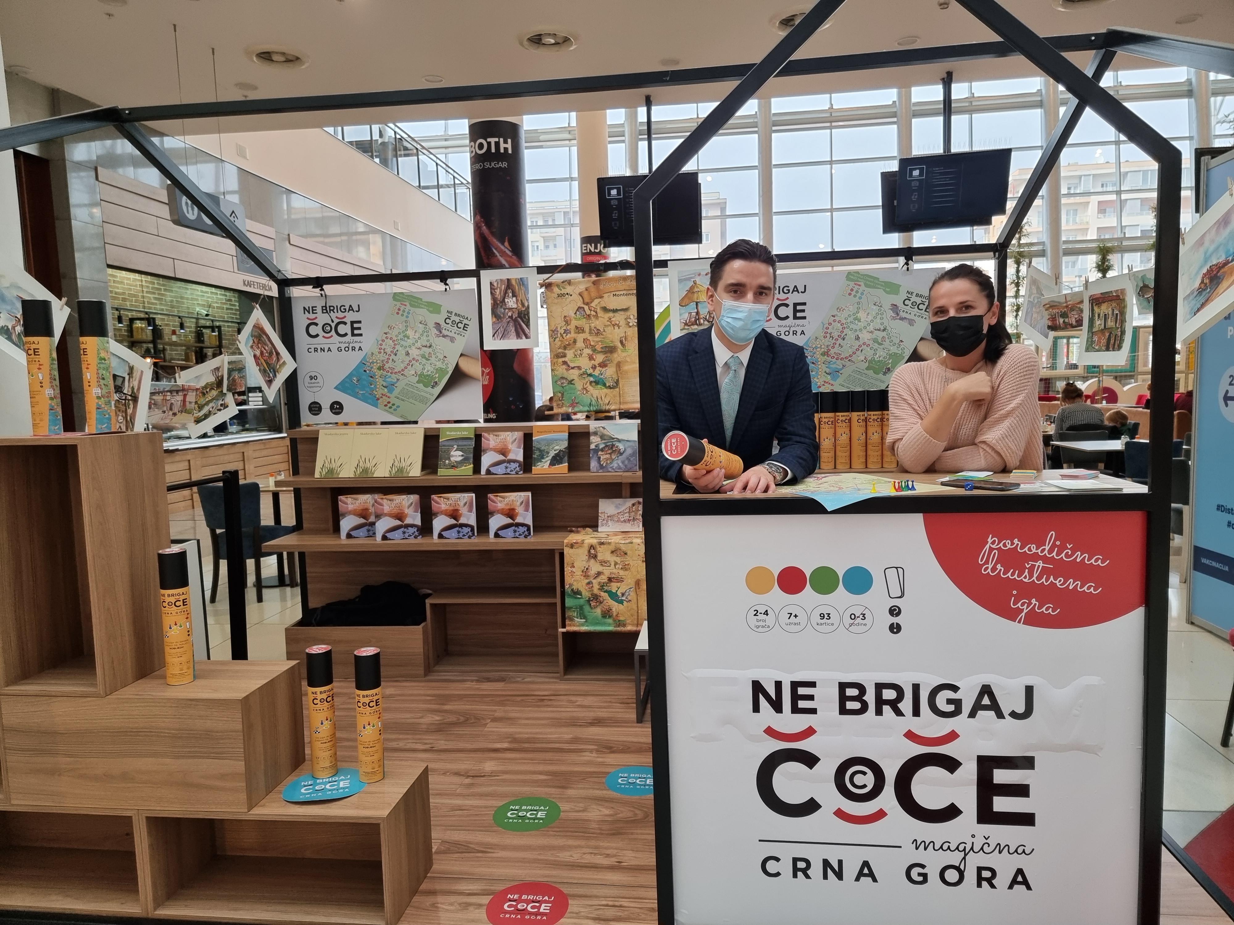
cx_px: 617
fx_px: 856
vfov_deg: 56.8
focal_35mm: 24
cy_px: 462
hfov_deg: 71.6
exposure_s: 1/100
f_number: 1.8
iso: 125
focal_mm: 6.7
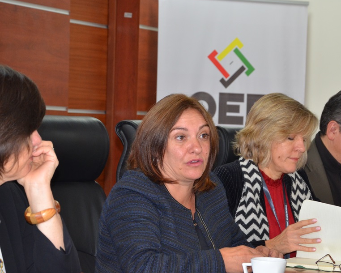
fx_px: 1252
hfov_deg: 15.5
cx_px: 188
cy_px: 153
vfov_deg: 12.4
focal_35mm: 124
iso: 800
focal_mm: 58
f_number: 5
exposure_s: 1/60
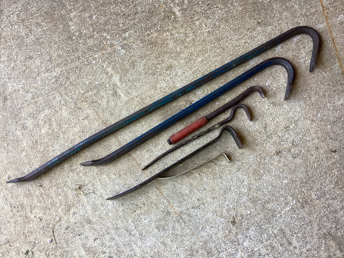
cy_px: 129
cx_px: 172
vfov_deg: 45.4
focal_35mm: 31
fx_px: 308
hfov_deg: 58.3
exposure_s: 1/120
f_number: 2.4
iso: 80
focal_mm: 3.3
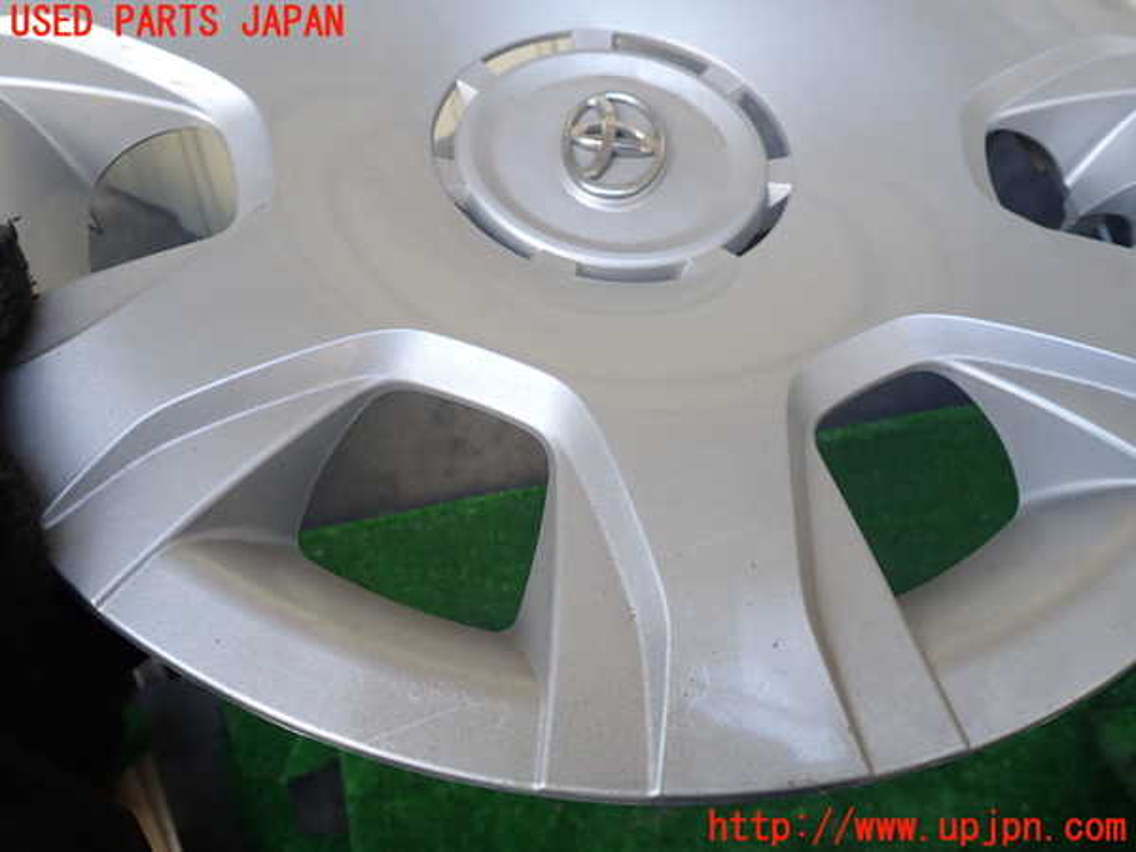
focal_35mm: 25
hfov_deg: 69.4
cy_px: 426
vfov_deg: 54.9
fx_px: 820
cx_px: 568
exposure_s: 1/60
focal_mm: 4.5
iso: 100
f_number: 2.8
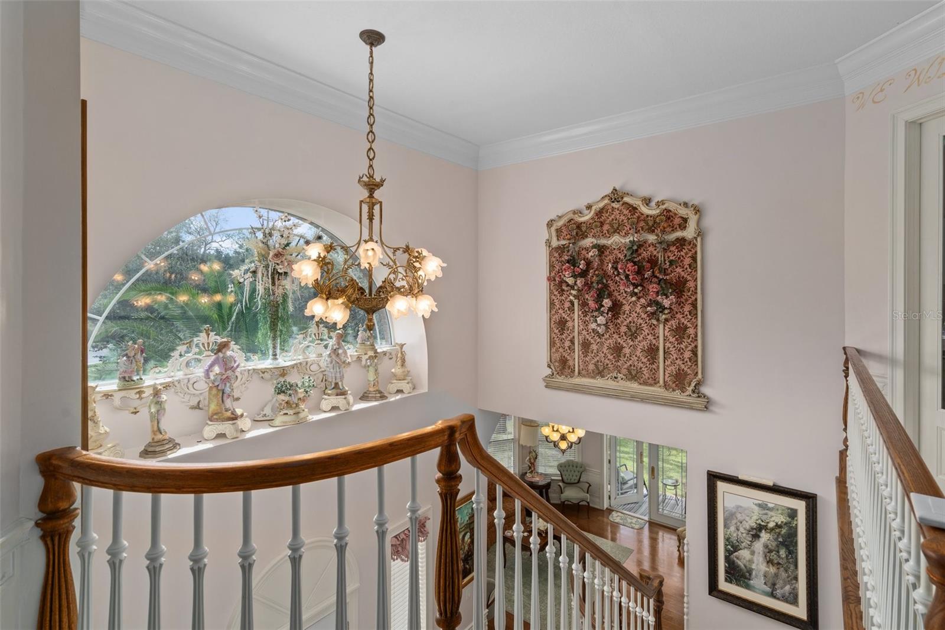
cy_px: 315
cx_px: 472
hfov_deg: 96.7
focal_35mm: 16
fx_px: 420
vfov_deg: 73.7
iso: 320
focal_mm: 16
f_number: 8
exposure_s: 1/15
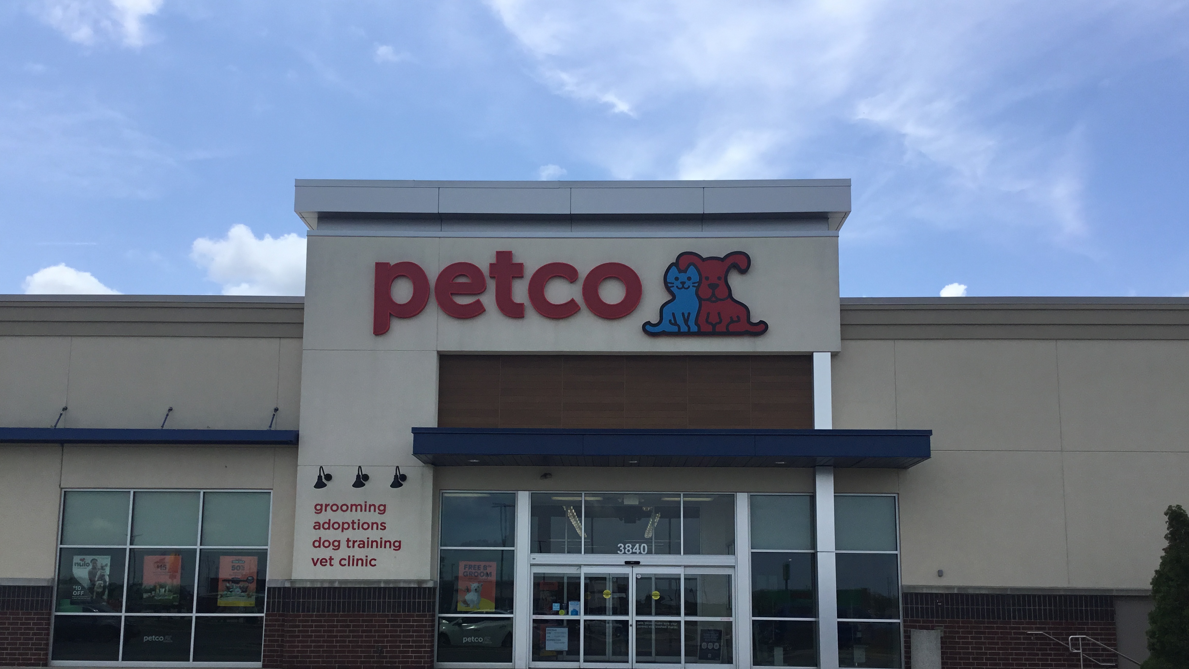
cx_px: 594
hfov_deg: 58.0
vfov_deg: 34.3
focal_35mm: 34
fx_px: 1072
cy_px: 446
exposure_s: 1/1812
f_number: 2.4
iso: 25
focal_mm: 3.3
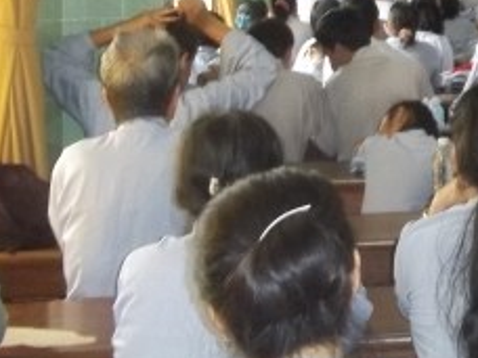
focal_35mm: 101
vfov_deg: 14.0
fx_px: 1395
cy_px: -115
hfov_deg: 18.4
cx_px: 587
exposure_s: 1/40
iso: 320
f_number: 3.1
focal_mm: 6.5
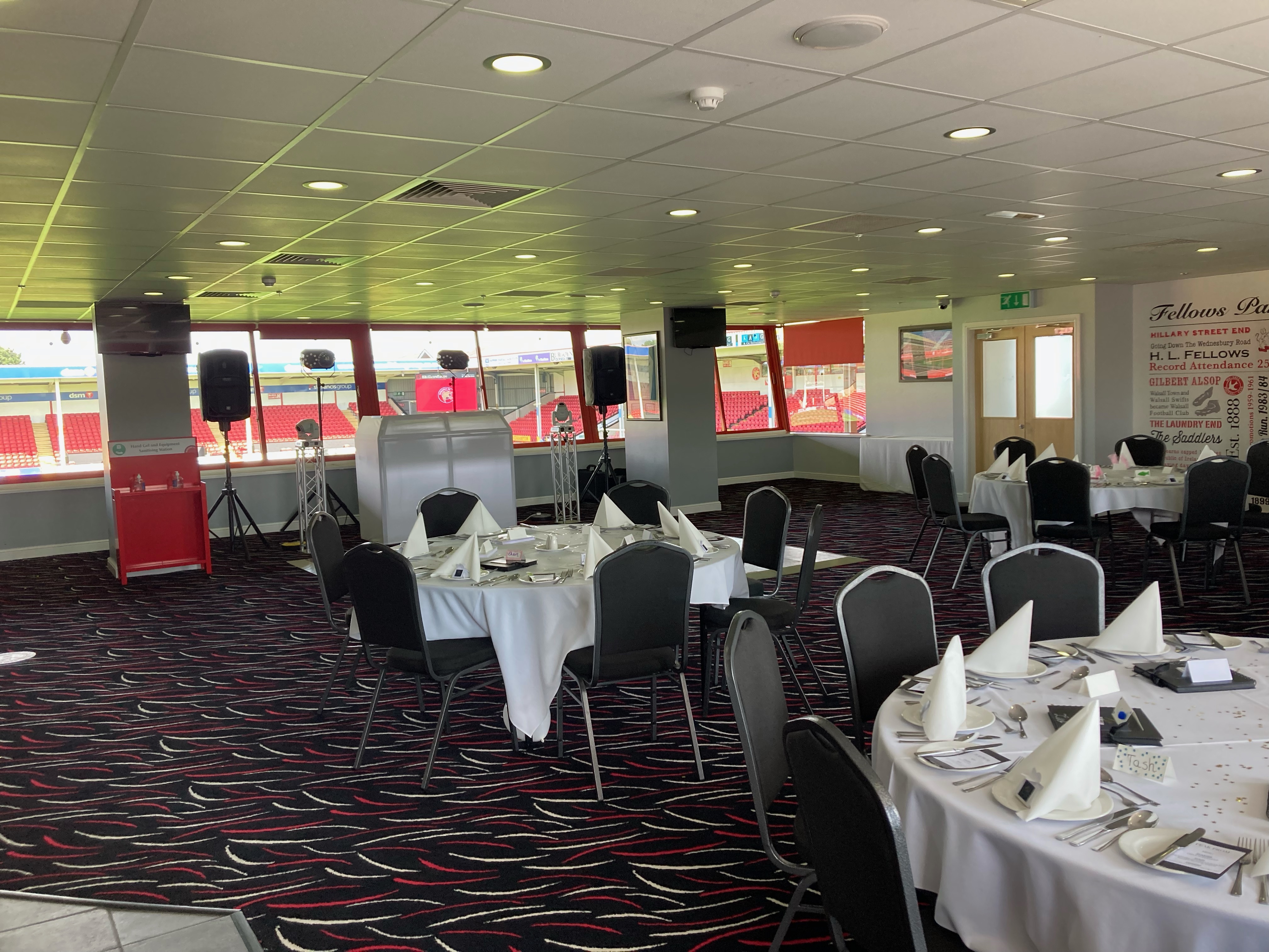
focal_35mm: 28
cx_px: 634
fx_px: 1026
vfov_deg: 49.7
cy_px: 476
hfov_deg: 63.4
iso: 80
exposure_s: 1/121
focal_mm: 3.99
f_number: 1.8
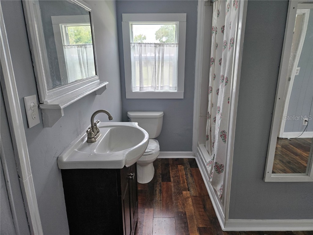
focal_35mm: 23
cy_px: 118
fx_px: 208
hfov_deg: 73.9
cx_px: 156
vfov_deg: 58.9
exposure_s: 1/120
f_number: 1.8
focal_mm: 5.4
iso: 80
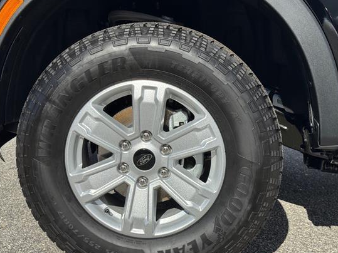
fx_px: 556
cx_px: 142
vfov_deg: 25.6
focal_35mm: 57
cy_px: 130
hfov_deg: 33.7
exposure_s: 1/5376
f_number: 1.78
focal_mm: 6.76
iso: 64
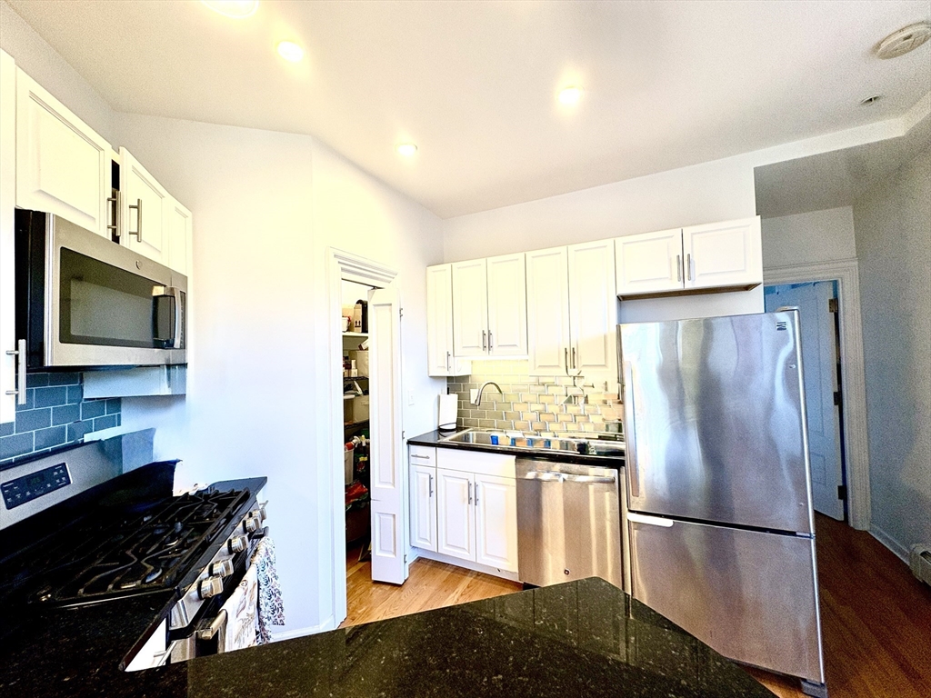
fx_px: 377
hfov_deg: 102.1
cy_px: 349
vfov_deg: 85.7
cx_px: 466
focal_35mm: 14
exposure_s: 1/120
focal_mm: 2.22
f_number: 2.2
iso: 200
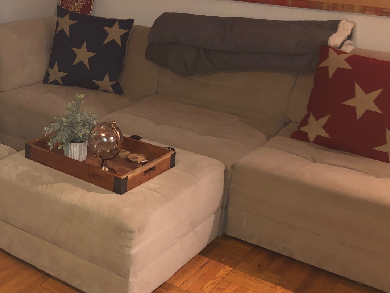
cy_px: 137
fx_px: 597
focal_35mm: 53
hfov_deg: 34.0
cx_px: 32
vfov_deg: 27.5
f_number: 1.8
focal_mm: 3.99
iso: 100
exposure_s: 1/12
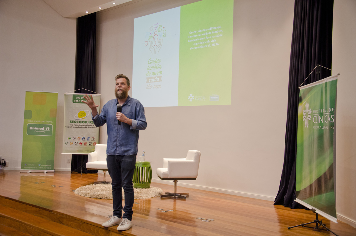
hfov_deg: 51.4
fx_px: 370
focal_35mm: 38
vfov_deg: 35.3
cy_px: 118
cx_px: 178
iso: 1000
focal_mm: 25
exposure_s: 1/80
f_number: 4
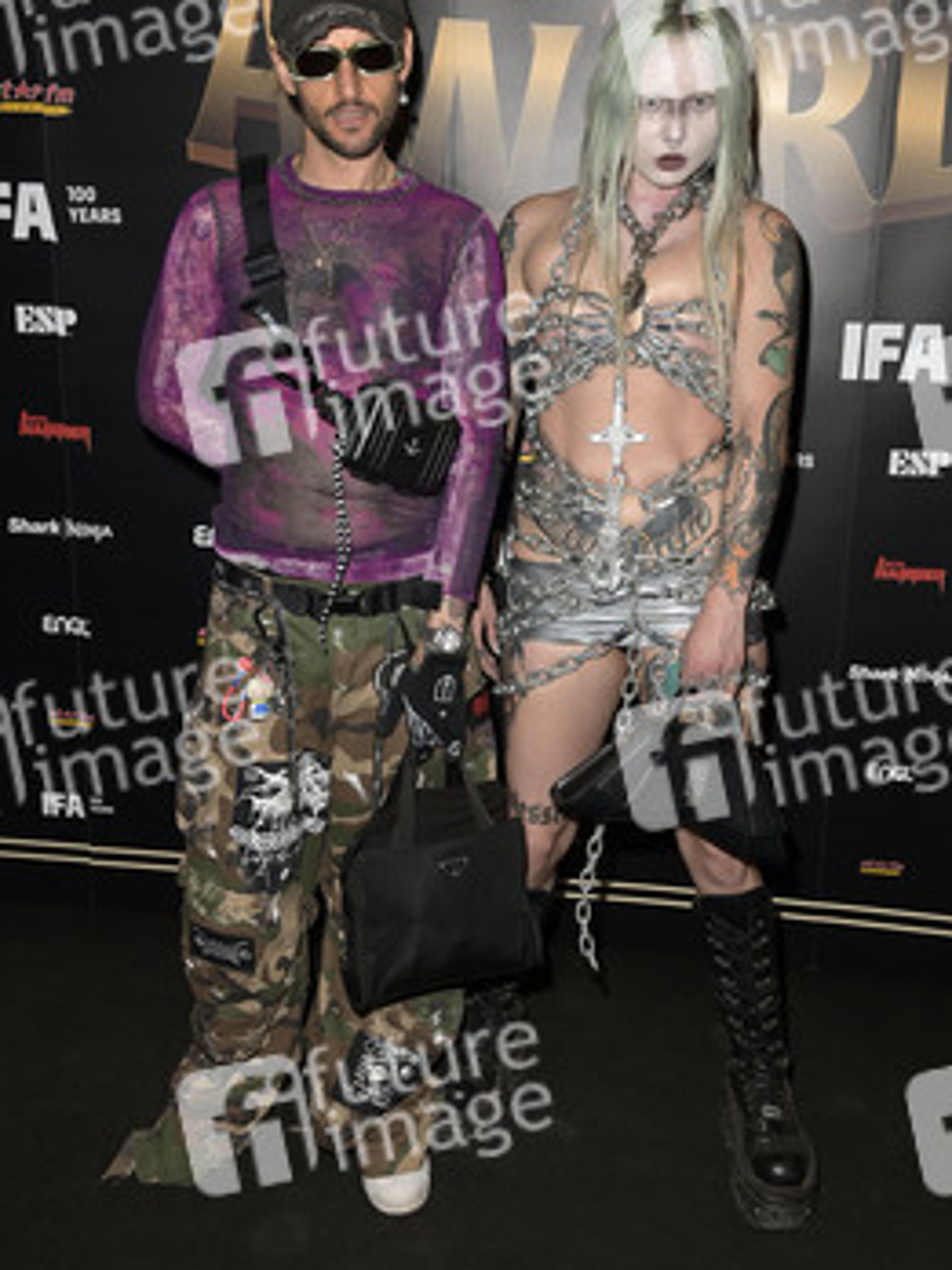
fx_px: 1540
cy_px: 562
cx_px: 471
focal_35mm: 42
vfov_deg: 44.7
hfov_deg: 34.3
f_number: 5
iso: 640
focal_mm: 38
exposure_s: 1/200
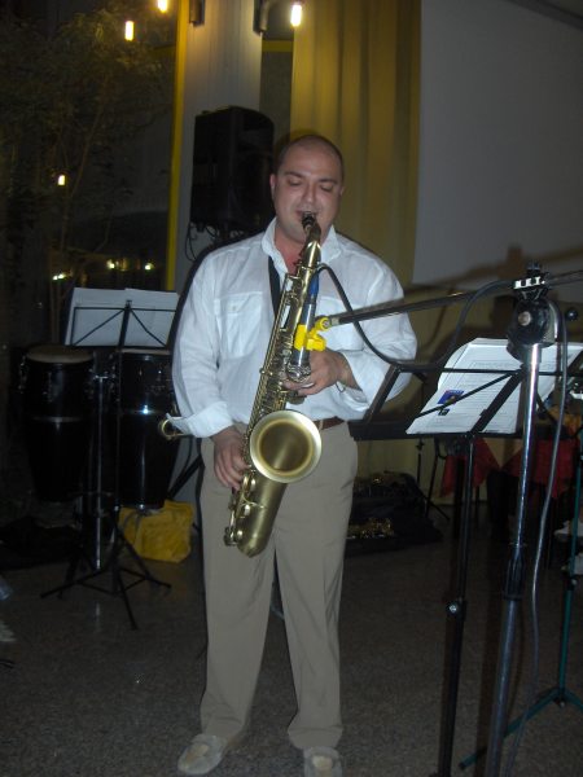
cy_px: 388
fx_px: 786
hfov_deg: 40.7
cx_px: 292
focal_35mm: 35
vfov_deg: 52.6
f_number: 2.6
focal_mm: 5.8
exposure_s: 1/60
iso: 100
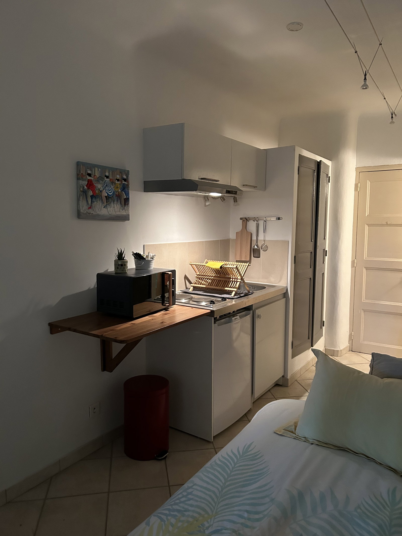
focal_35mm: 26
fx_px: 403
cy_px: 268
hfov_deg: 53.1
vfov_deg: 67.3
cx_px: 201
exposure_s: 1/33
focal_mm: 5.7
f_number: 1.5
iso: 500
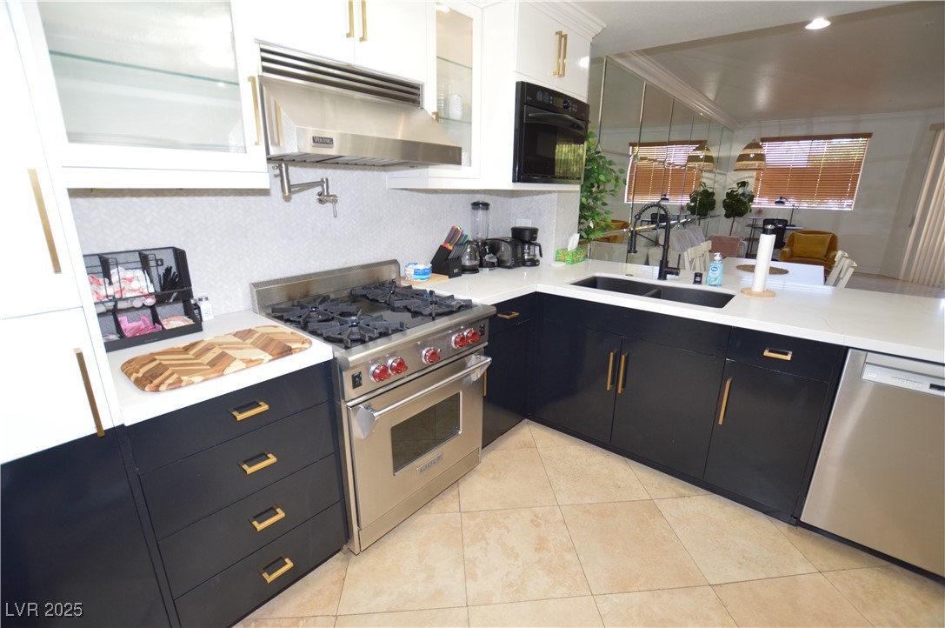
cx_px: 472
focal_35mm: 15
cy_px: 314
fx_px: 393
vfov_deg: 77.2
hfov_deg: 100.5
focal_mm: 10
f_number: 4
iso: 400
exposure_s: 1/60
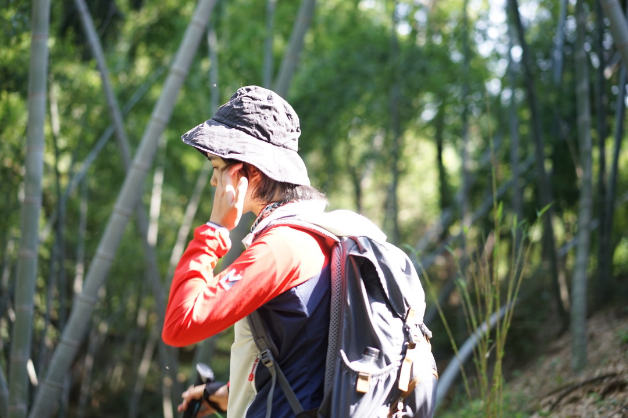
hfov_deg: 36.2
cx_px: 314
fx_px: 959
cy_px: 209
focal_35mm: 55
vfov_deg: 24.6
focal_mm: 55
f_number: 2.2
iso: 100
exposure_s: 1/125
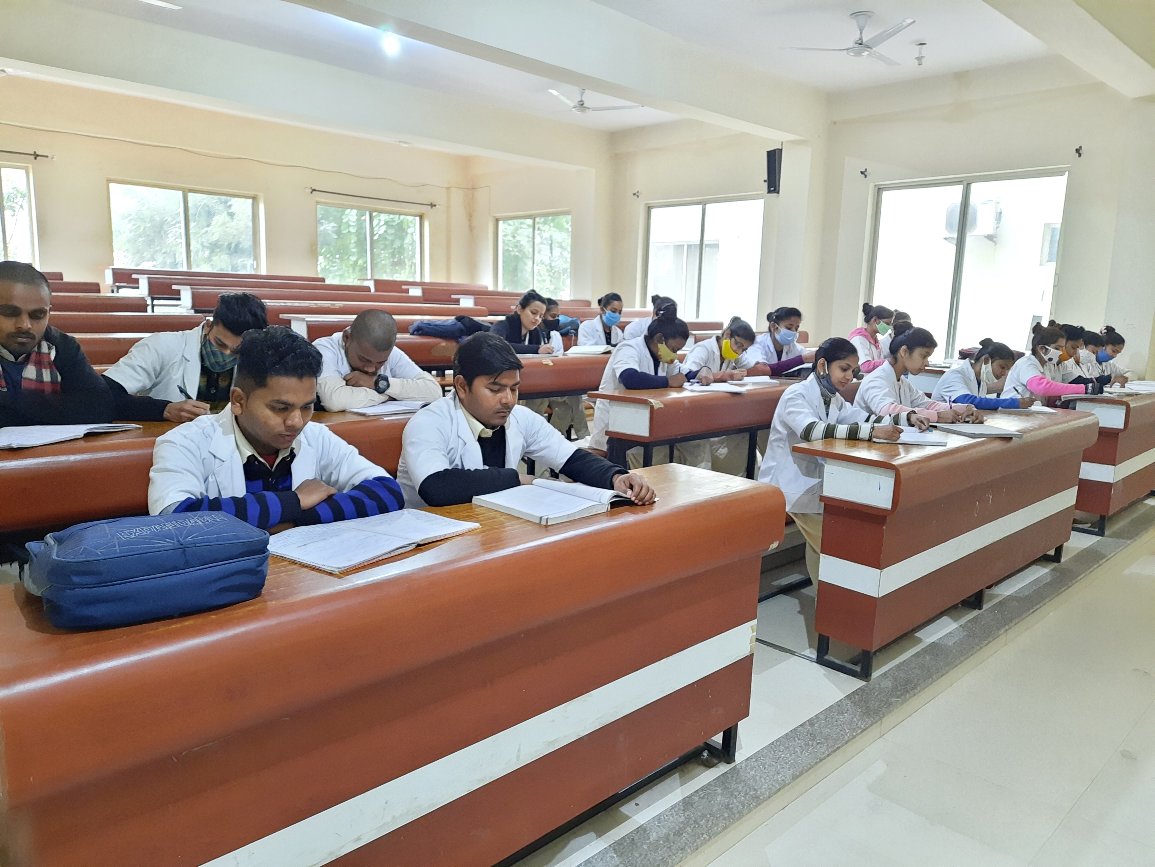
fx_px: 801
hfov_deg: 71.6
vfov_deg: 56.8
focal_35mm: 24
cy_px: 434
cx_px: 578
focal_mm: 5.23
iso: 640
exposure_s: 1/20
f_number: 1.8
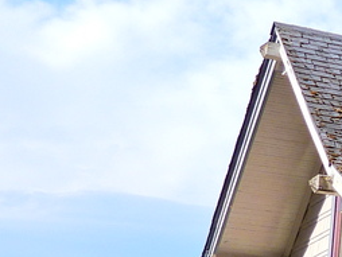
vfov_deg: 10.3
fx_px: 1394
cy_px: 338
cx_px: 839
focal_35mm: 141
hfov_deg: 11.4
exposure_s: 1/1000
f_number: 2.8
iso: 100
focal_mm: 5
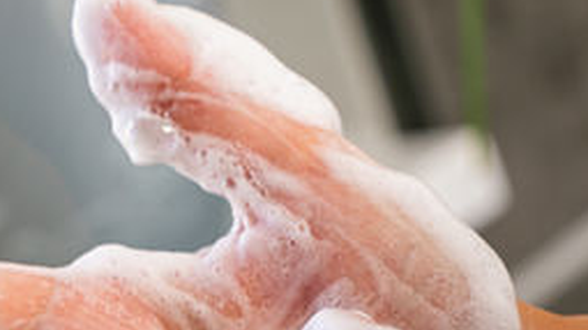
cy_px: 430
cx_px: 45
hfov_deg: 4.9
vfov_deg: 2.8
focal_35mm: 439
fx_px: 6840
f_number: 6.3
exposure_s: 1/100
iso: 100
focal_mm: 126
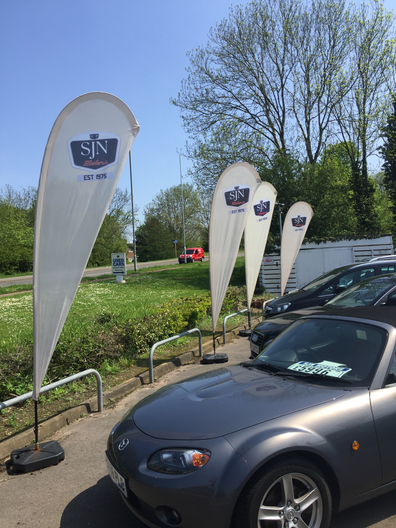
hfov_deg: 48.2
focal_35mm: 29
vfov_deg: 61.7
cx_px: 198
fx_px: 442
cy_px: 264
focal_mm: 4.15
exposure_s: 1/1582
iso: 32
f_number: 2.2
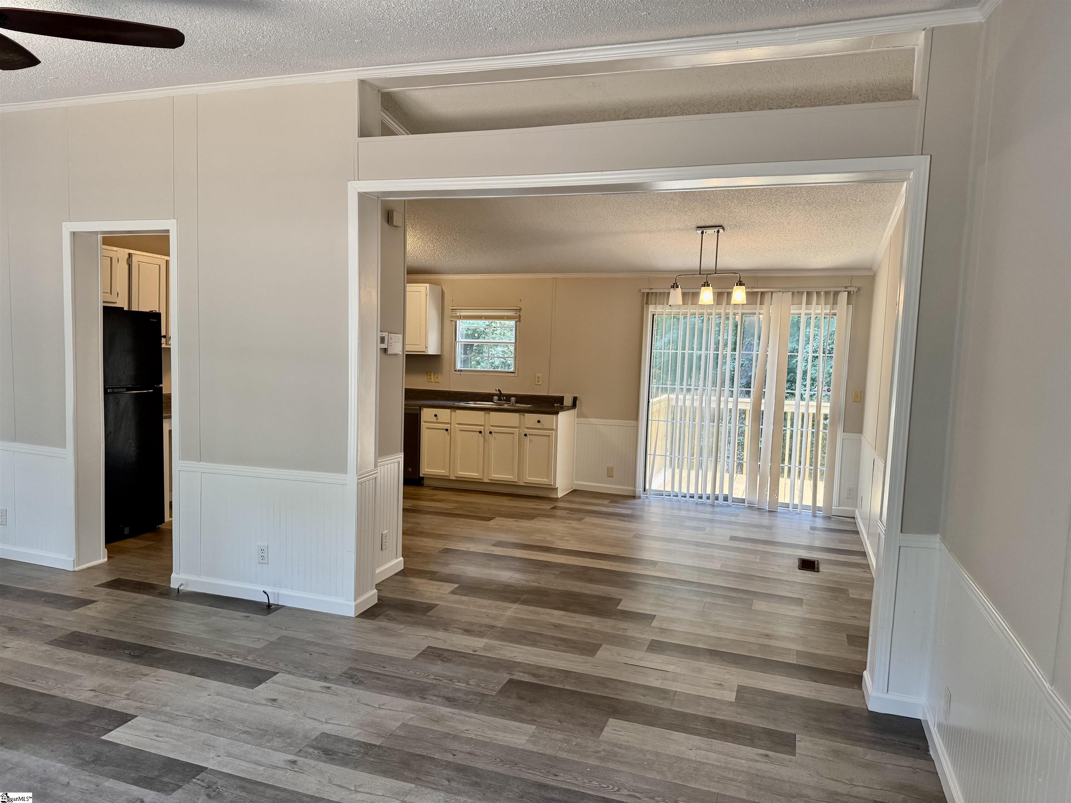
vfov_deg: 56.8
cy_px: 402
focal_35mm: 24
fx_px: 743
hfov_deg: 71.6
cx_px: 536
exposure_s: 1/120
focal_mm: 6.76
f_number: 1.78
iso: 200
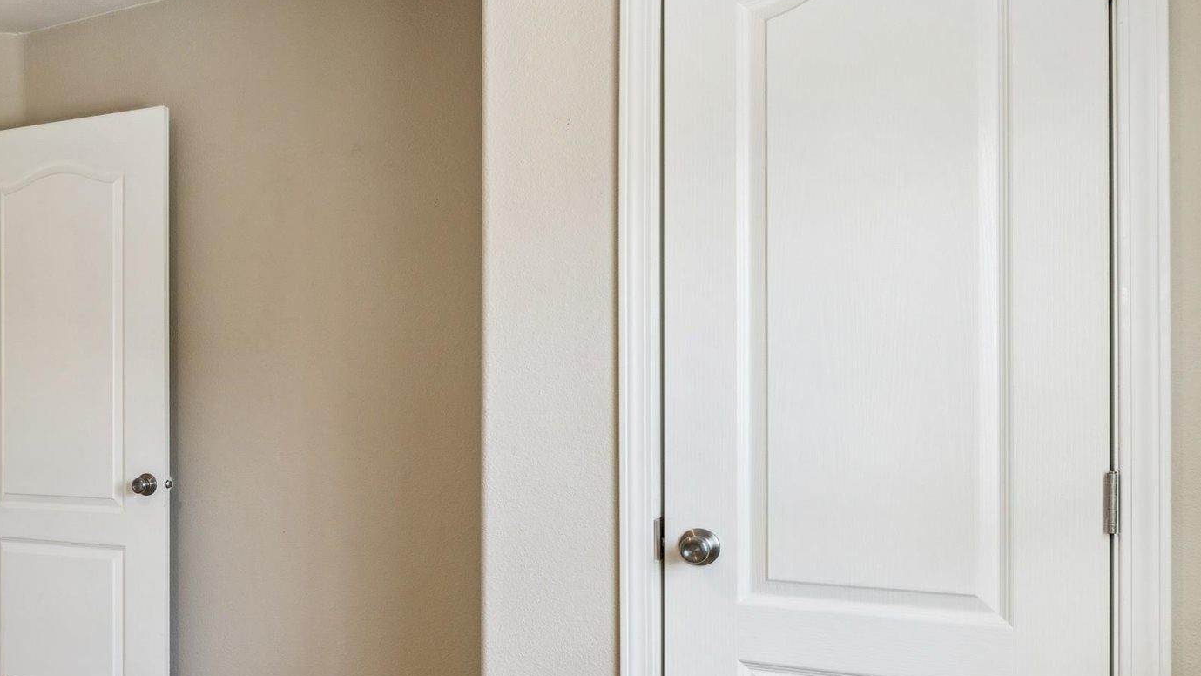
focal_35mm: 36
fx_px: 1152
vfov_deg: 32.6
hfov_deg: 49.1
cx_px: 120
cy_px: 409
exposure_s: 1/13
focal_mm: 15.5
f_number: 13
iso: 400
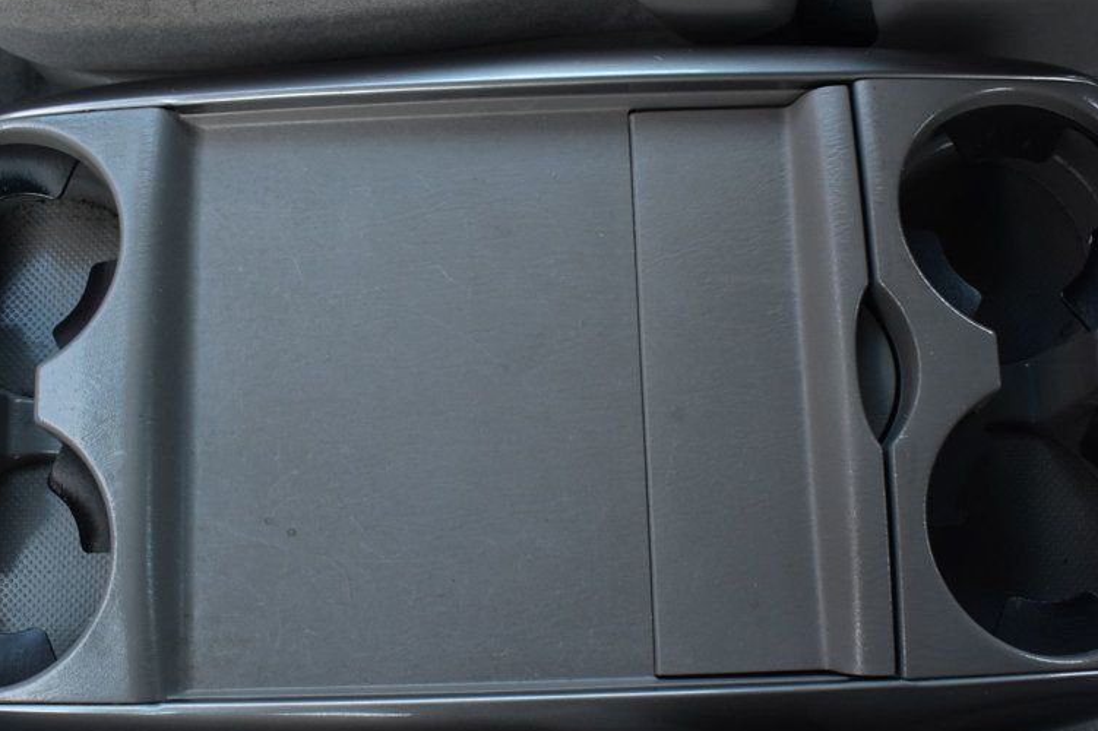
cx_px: 537
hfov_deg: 43.6
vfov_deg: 29.8
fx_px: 1372
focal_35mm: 45
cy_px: 444
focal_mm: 22
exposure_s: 1/15
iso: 1600
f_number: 5.6
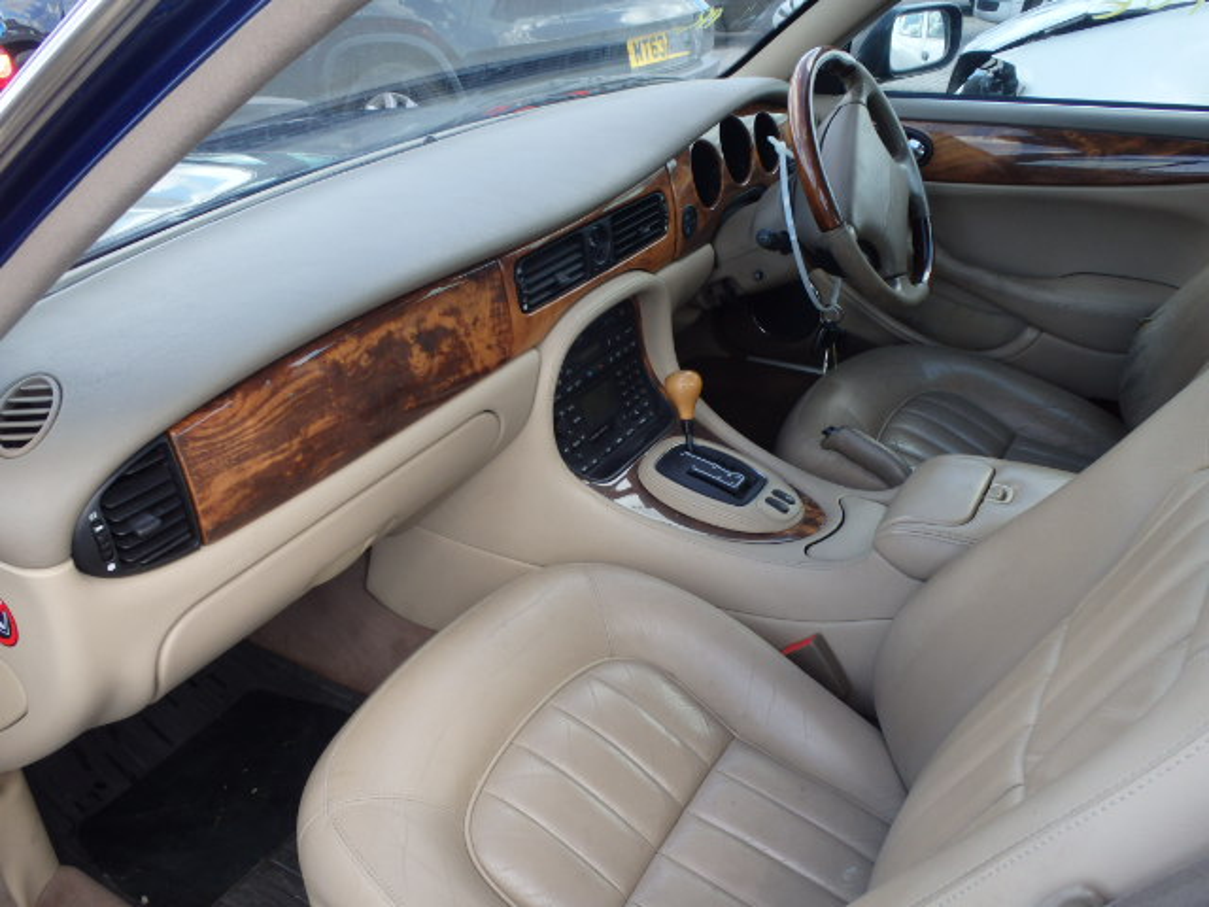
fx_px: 978
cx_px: 604
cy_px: 454
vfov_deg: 49.7
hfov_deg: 63.4
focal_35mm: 28
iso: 125
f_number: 3.9
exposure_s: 1/125
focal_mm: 5
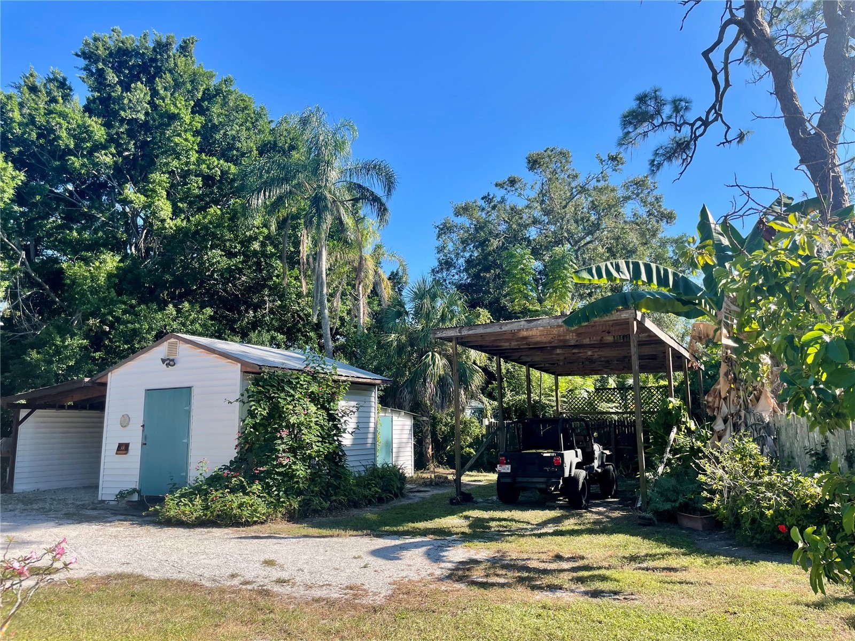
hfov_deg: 67.3
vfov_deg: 53.1
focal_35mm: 26
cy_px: 320
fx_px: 642
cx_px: 428
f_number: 1.6
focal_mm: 4.2
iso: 32
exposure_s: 1/1667
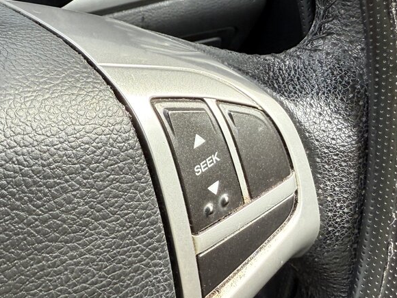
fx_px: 608
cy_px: 53
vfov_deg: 26.9
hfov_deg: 35.6
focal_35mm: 53
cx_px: 118
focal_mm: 2.22
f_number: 2.2
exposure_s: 1/106
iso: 50
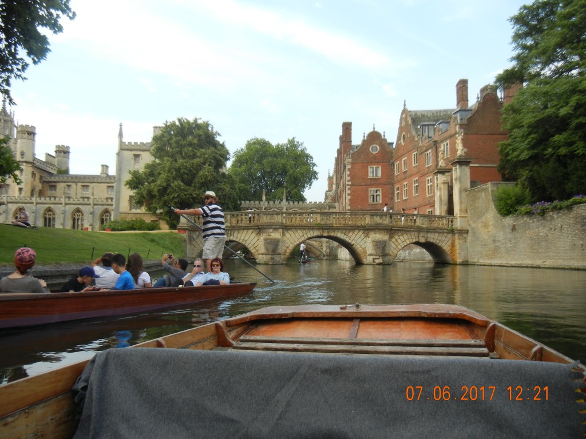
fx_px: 508
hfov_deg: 60.0
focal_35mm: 30
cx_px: 293
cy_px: 220
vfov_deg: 46.8
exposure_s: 1/410
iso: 160
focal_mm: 5.4
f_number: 3.5
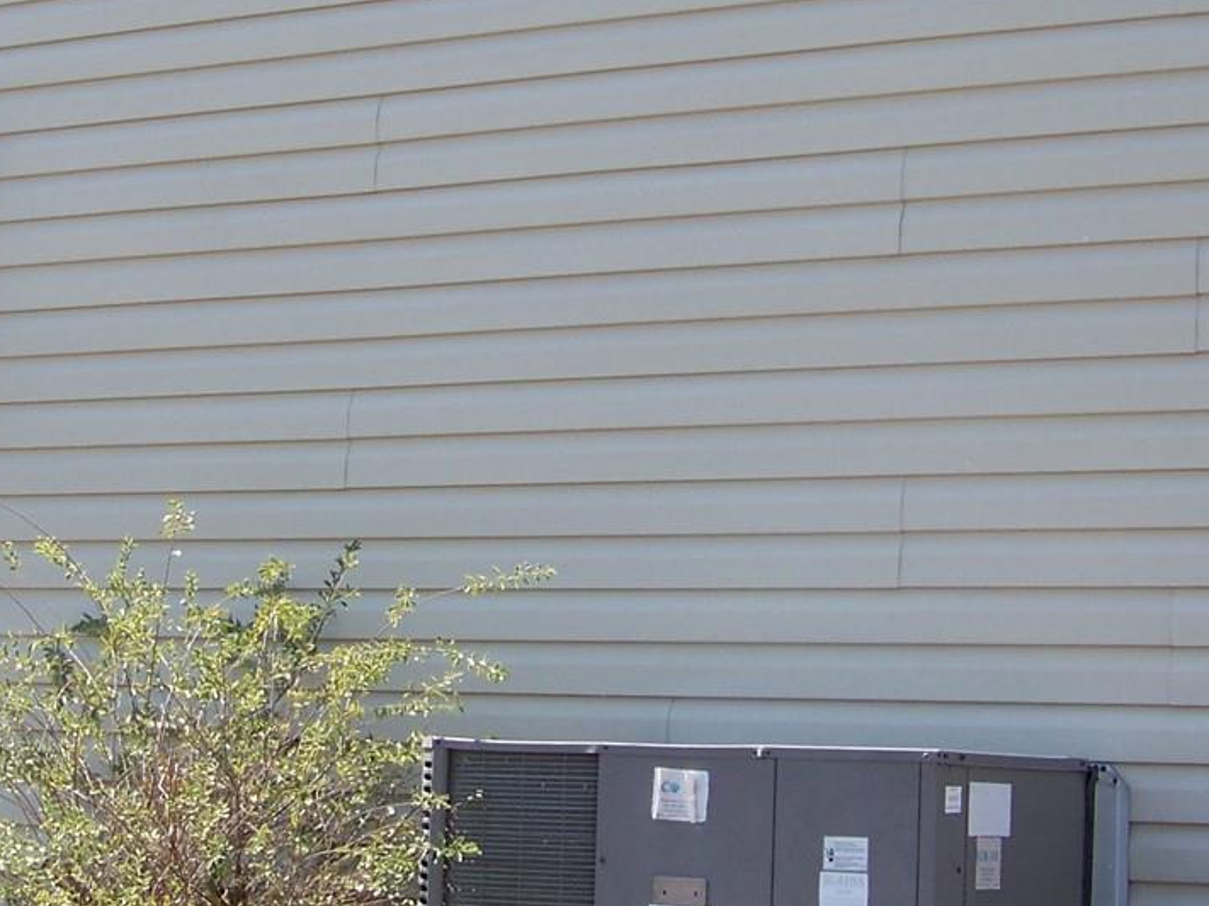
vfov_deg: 18.2
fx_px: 2829
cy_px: 386
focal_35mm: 81
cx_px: 554
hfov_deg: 24.1
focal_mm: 5.85
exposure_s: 1/640
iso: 64
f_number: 2.8
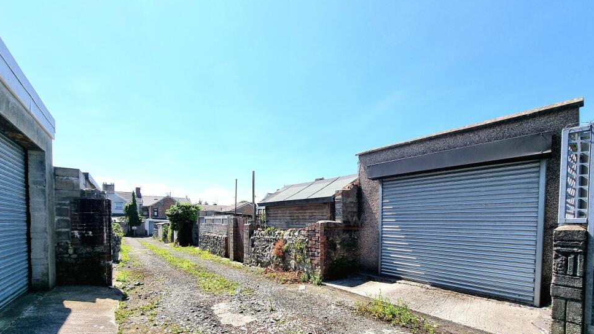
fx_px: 236
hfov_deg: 103.0
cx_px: 287
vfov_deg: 68.5
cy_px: 223
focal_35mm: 15
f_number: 2.2
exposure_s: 1/2000
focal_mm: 2.2
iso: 50
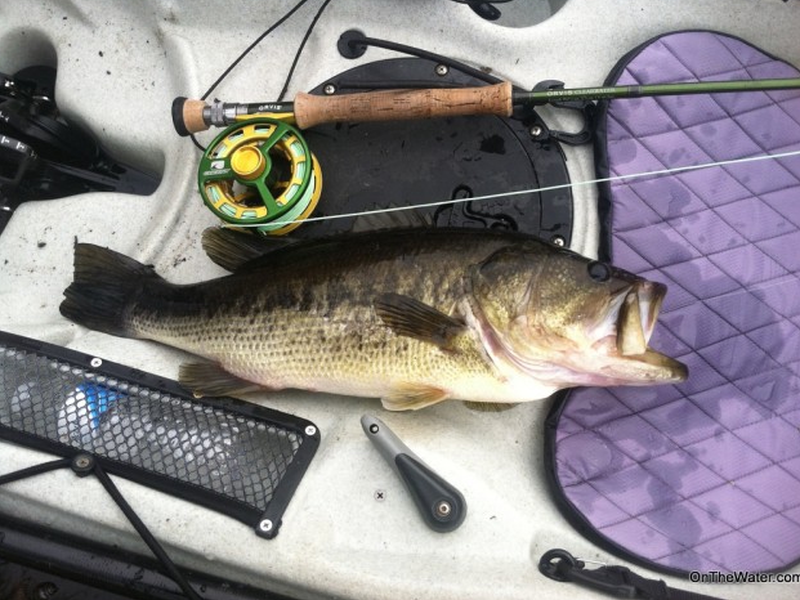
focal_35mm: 36
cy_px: 294
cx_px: 411
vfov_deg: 39.7
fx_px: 832
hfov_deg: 51.3
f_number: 2.8
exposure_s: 1/370
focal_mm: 3.85
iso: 80
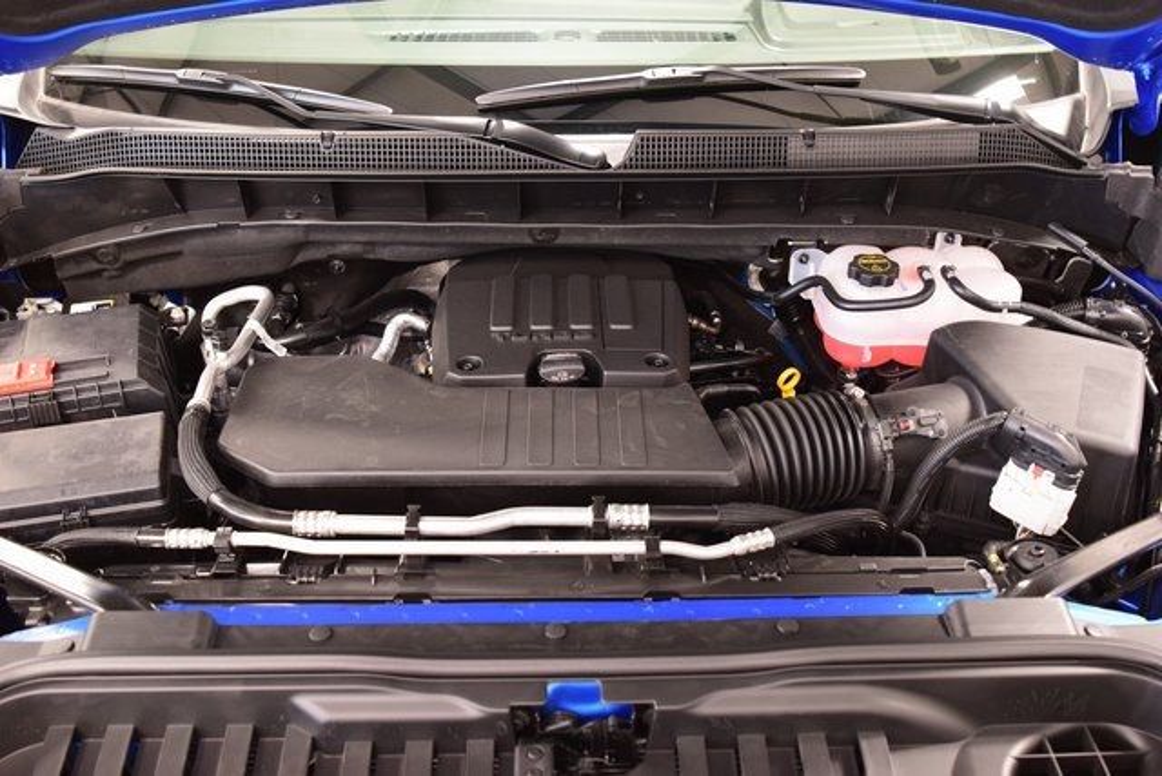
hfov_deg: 53.1
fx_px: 1162
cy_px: 388
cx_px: 581
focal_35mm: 36
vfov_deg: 36.9
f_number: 4.5
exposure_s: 1/15
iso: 1600
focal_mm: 24
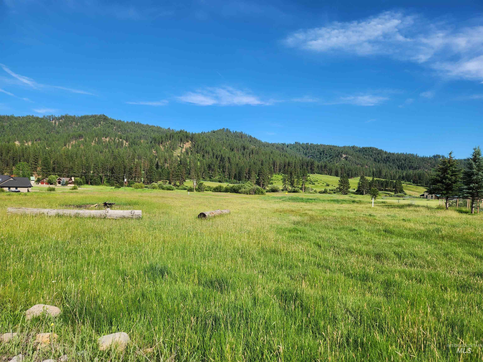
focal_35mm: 23
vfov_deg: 58.9
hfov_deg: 73.9
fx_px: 321
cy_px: 181
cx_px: 242
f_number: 1.8
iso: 20
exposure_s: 1/1559
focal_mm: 5.4
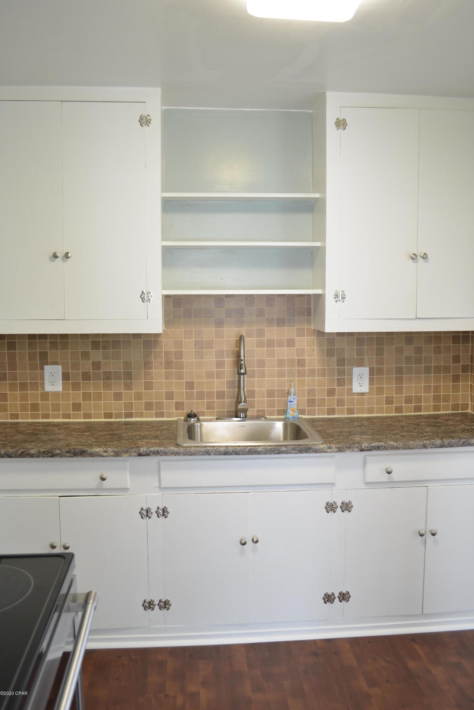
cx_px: 242
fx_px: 612
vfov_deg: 60.3
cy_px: 349
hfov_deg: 42.3
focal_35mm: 31
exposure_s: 1/6
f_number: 4.5
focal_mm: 20
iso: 100
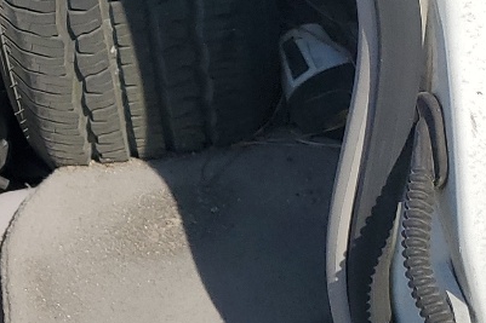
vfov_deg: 12.6
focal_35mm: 108
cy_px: 79
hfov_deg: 17.2
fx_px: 1457
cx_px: -235
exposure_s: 1/5000
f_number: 1.5
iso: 50
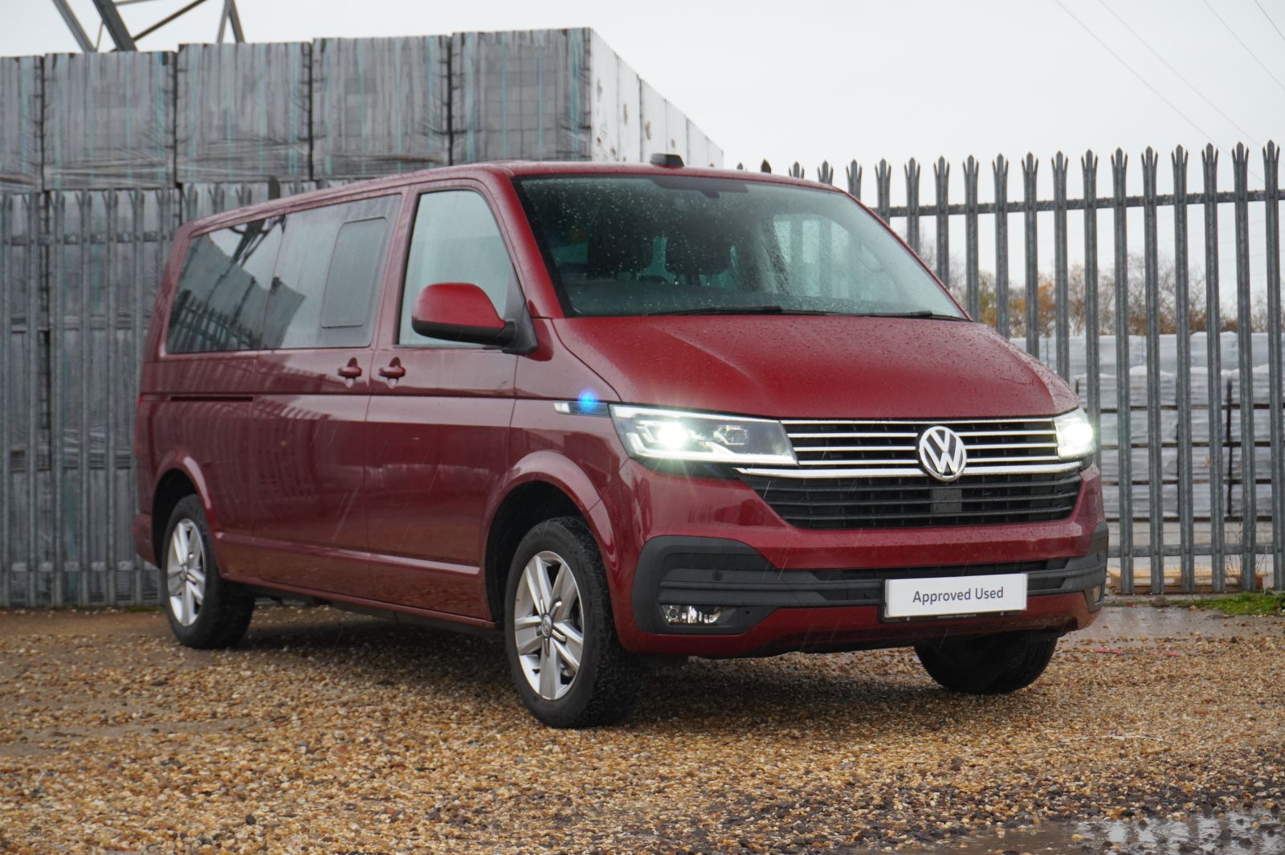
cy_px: 428
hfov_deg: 31.2
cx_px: 642
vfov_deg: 21.0
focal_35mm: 64
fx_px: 2300
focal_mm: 43
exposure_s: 1/160
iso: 1000
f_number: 5.6
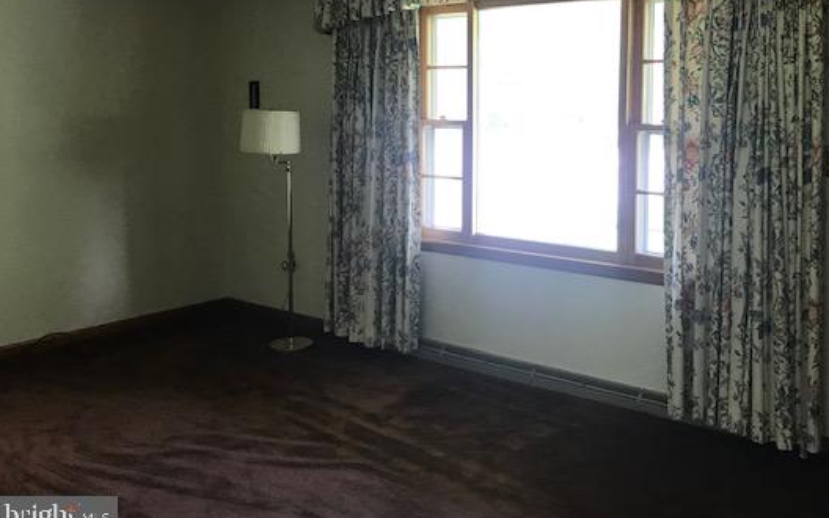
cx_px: 498
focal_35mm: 36
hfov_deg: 53.6
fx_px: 813
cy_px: 160
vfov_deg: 34.9
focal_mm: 3.99
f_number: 1.8
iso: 32
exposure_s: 1/30
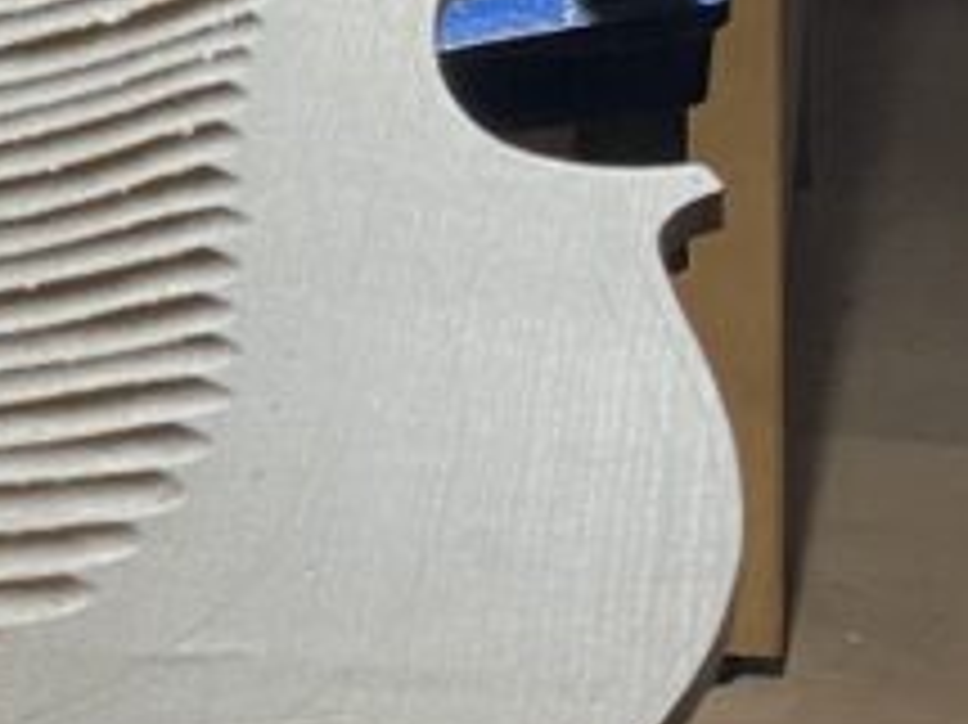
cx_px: -203
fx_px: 6931
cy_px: -1084
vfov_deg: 5.7
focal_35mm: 248
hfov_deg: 7.9
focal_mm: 6
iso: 125
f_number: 2
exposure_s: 1/50
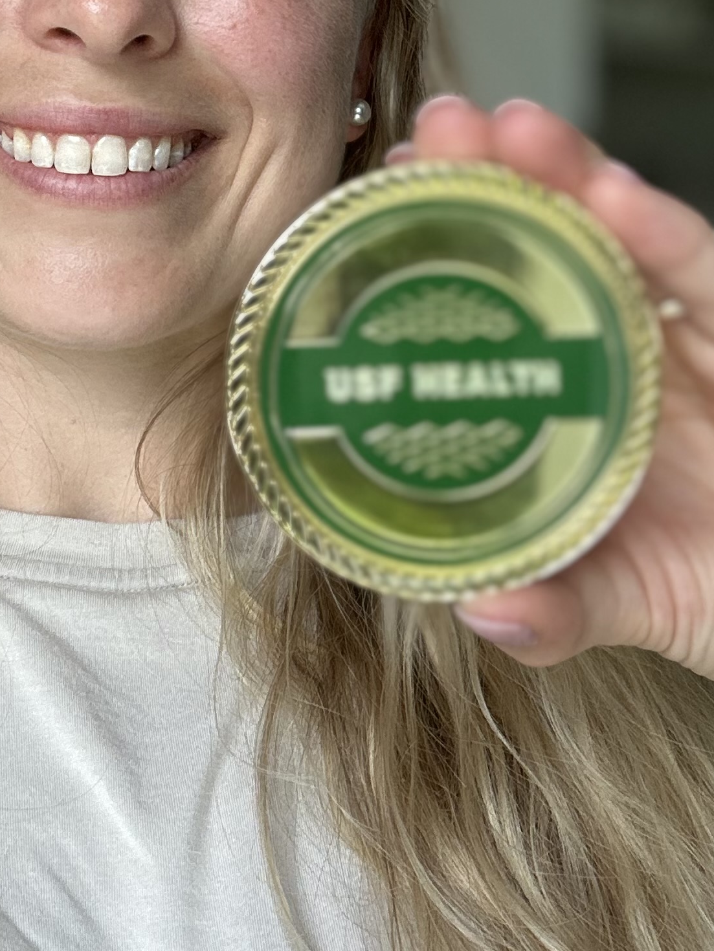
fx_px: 1732
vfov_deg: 30.4
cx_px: 245
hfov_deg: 23.2
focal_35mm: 63
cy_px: 294
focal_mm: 2.69
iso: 40
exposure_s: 1/121
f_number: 1.9
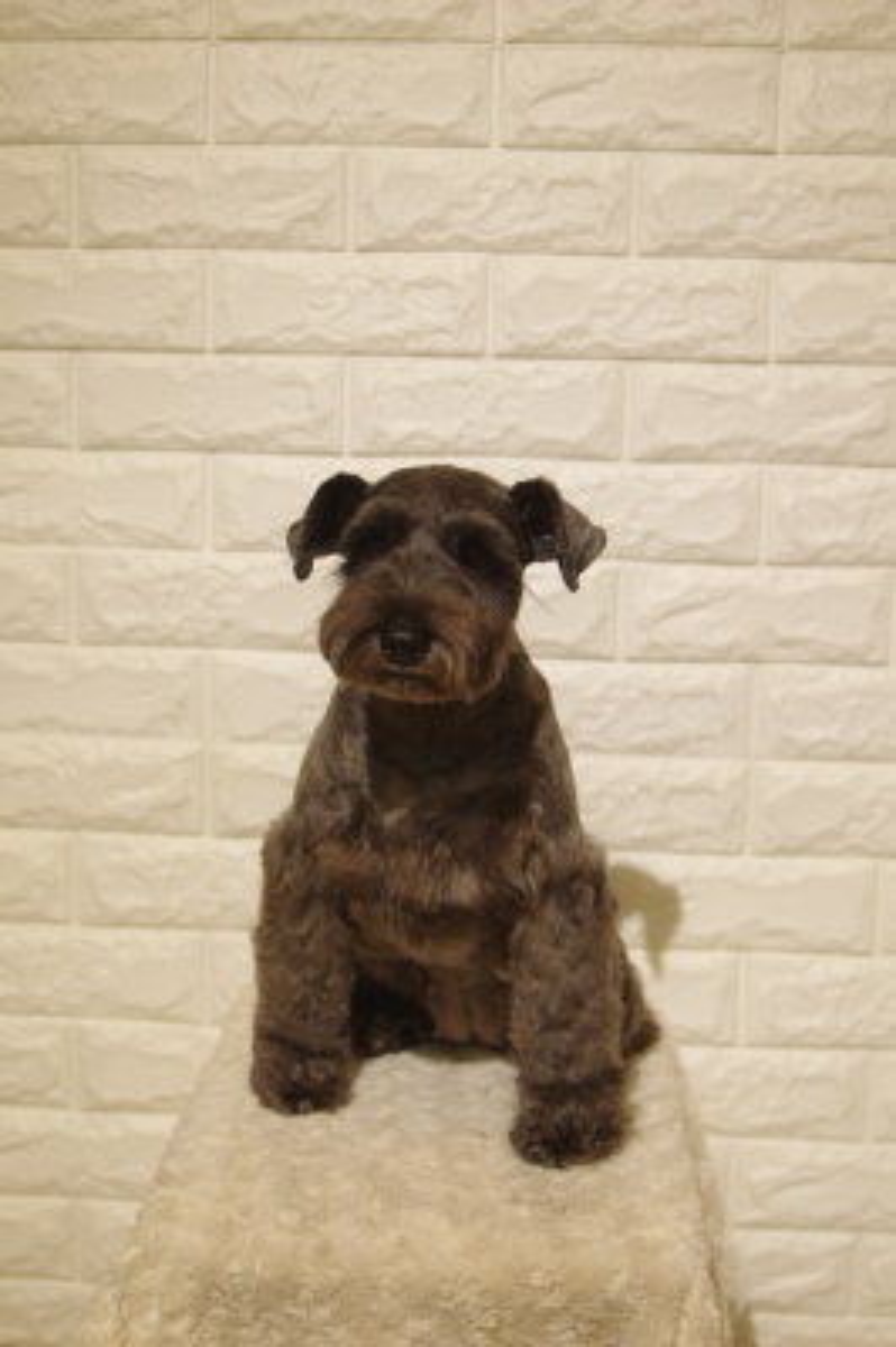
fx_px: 1832
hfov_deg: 27.5
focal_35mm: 49
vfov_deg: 40.4
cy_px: 674
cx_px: 448
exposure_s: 1/125
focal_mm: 33
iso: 320
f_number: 3.5
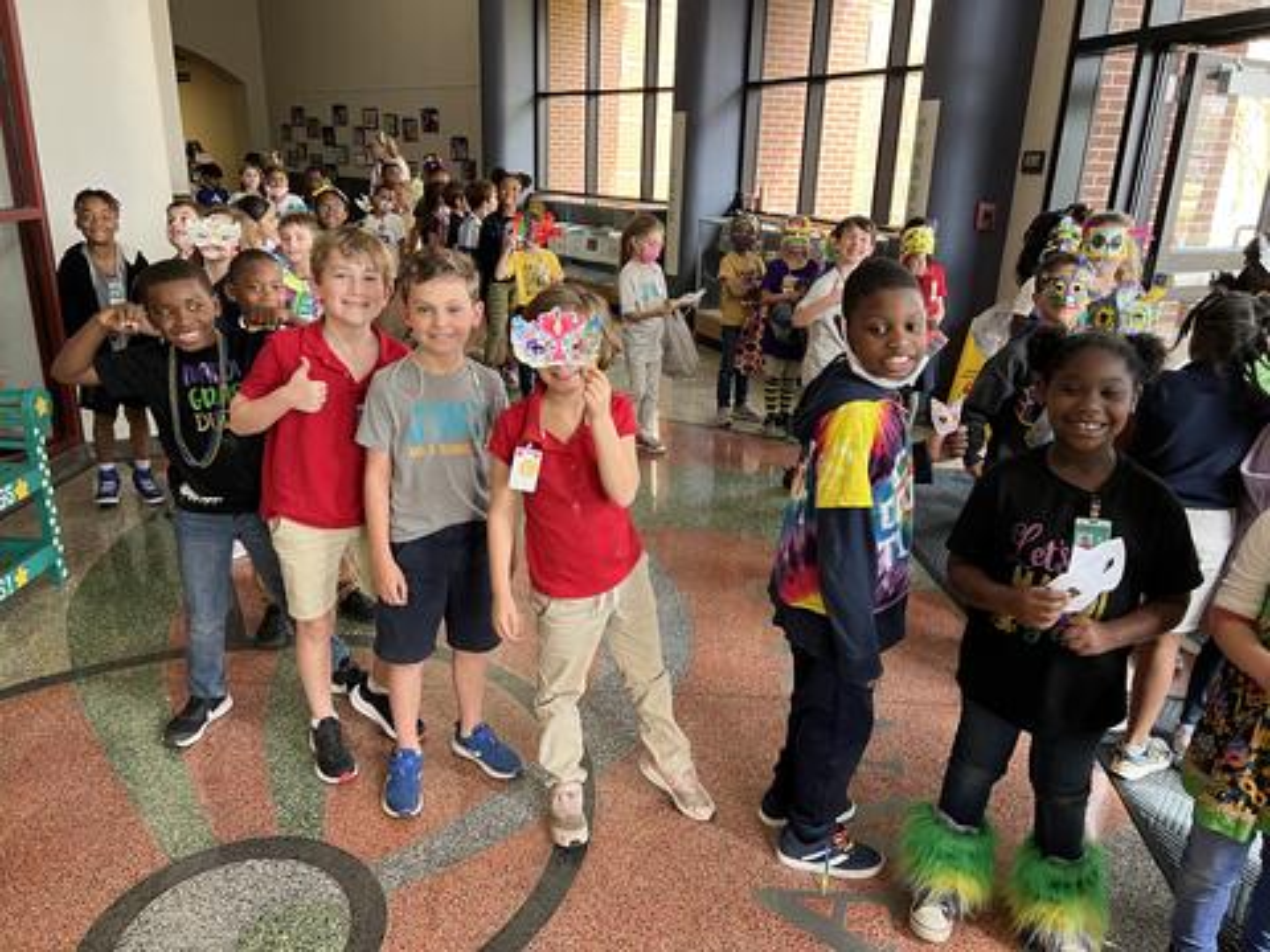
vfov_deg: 53.1
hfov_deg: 67.3
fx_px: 954
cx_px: 635
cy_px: 476
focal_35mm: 26
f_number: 1.5
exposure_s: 1/60
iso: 80
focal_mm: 5.7
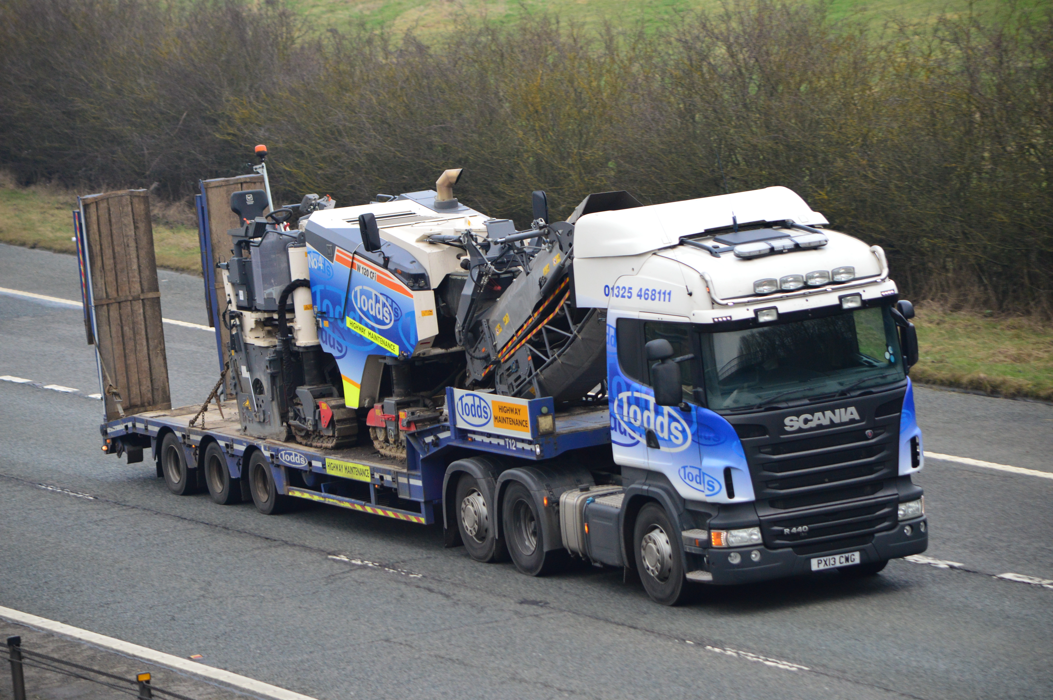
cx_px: 526
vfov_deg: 7.6
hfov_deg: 11.4
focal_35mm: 180
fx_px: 5260
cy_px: 350
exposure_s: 1/400
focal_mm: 120
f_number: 4.8
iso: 800
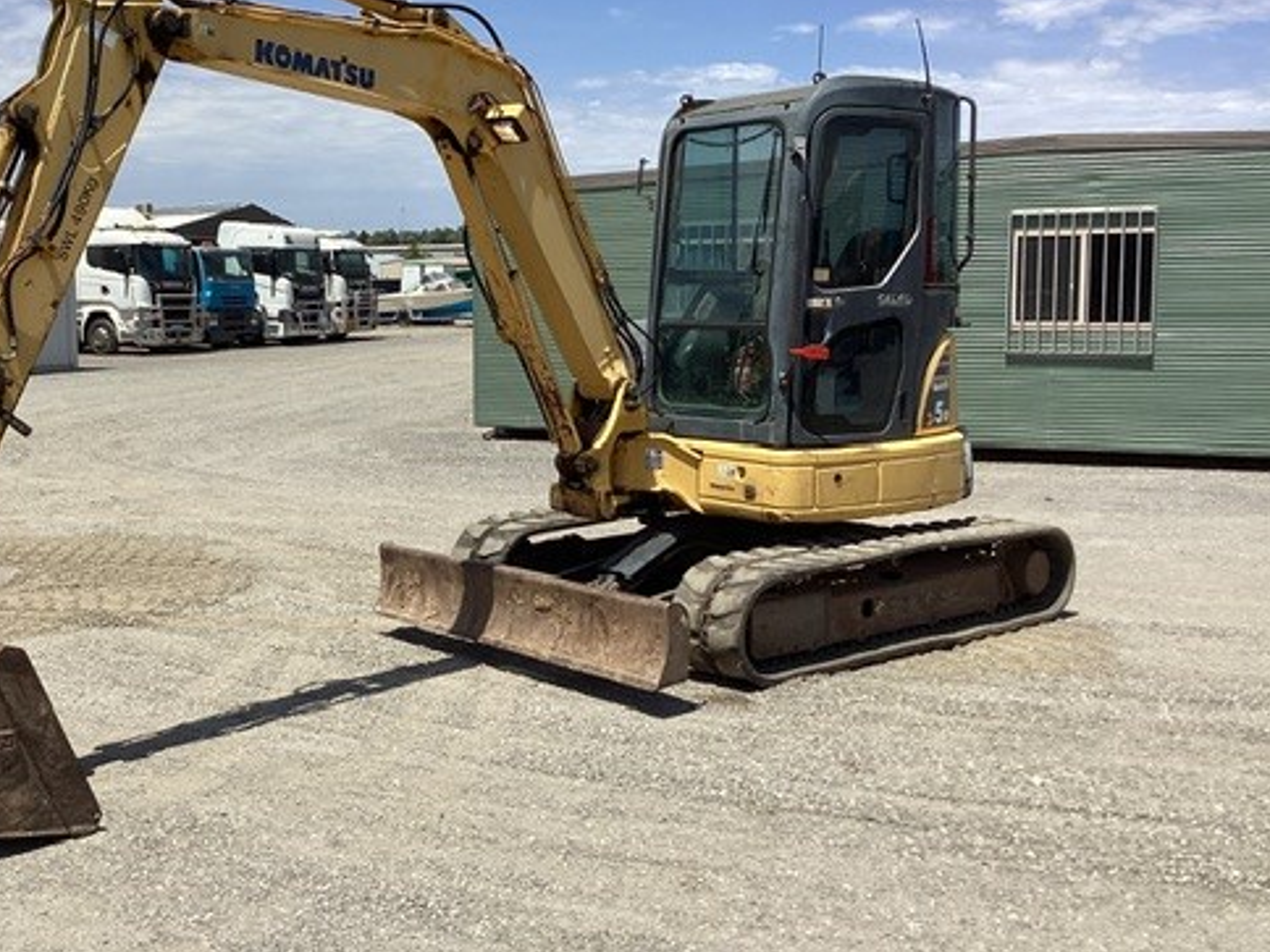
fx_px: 1504
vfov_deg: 35.1
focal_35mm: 41
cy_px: 427
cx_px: 454
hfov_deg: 45.3
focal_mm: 3.3
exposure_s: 1/1942
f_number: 2.4
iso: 25
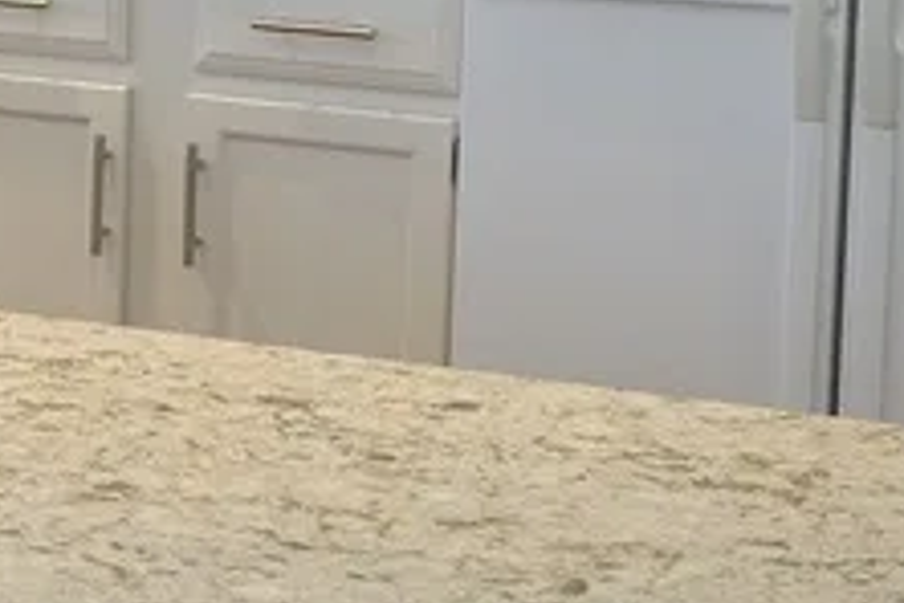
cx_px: -786
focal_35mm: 158
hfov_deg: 11.9
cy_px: -24
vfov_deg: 8.6
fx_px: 3967
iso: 200
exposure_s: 2
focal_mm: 26
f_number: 11
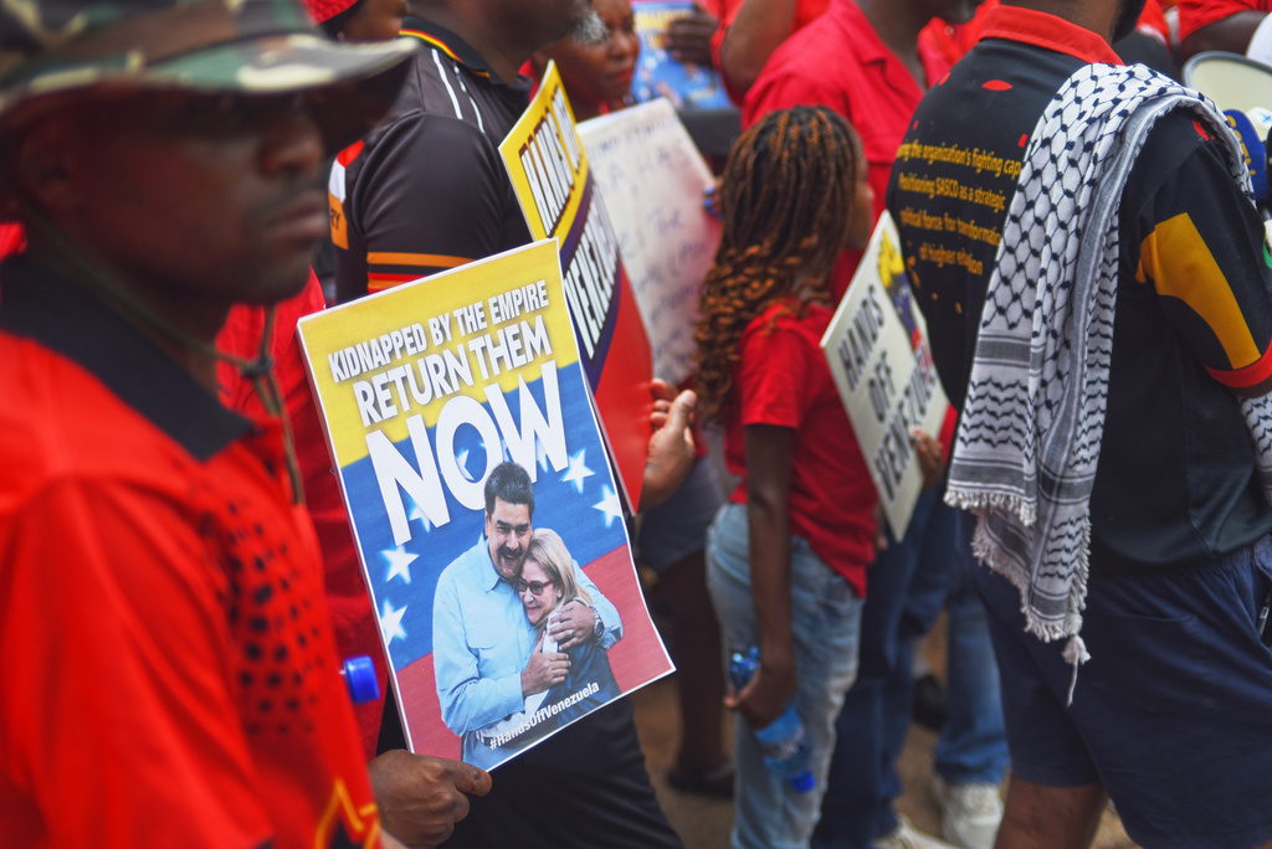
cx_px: 636
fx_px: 1944
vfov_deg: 24.7
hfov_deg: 36.2
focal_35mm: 55
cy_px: 424
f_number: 2.8
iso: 100
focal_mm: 55
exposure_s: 1/2000
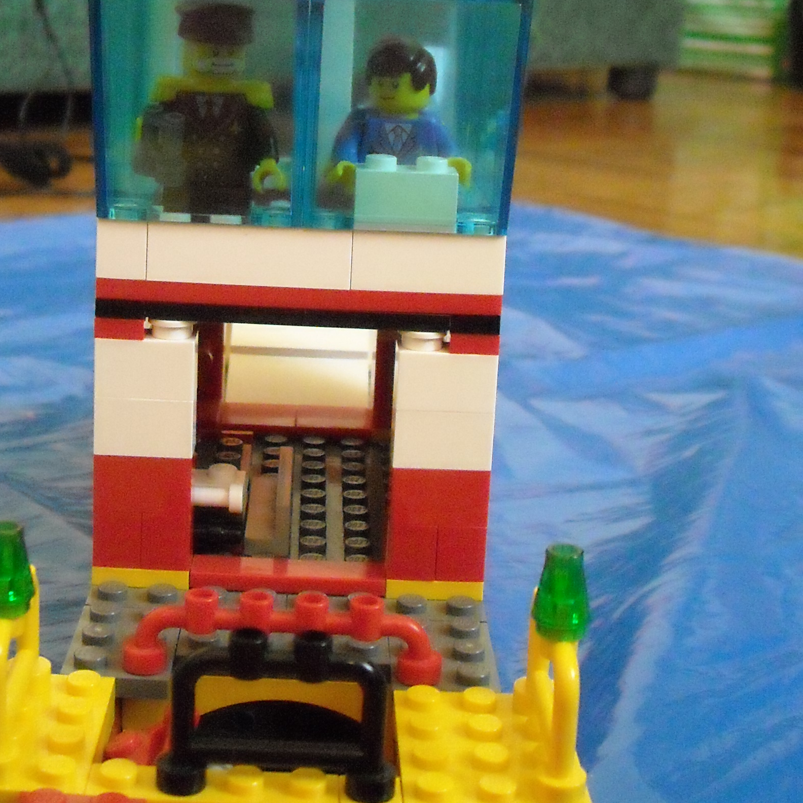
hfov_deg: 28.5
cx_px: 303
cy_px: 141
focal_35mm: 60
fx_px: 1575
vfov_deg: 27.9
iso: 800
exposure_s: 1/38
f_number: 2.8
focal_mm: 5.7
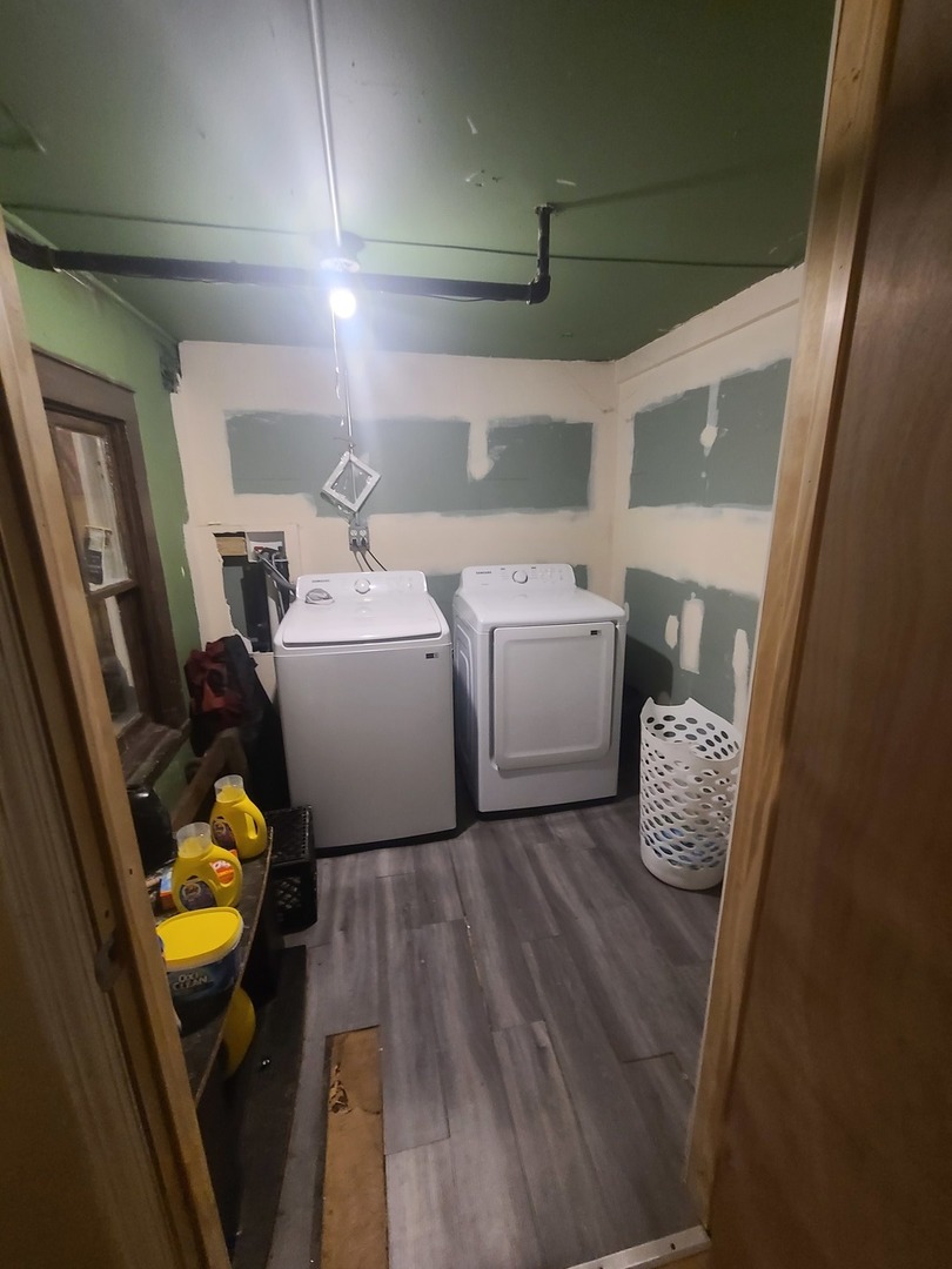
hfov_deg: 89.9
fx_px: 477
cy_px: 634
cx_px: 476
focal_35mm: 13
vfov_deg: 106.2
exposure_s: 1/30
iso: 500
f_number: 2.2
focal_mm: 2.2
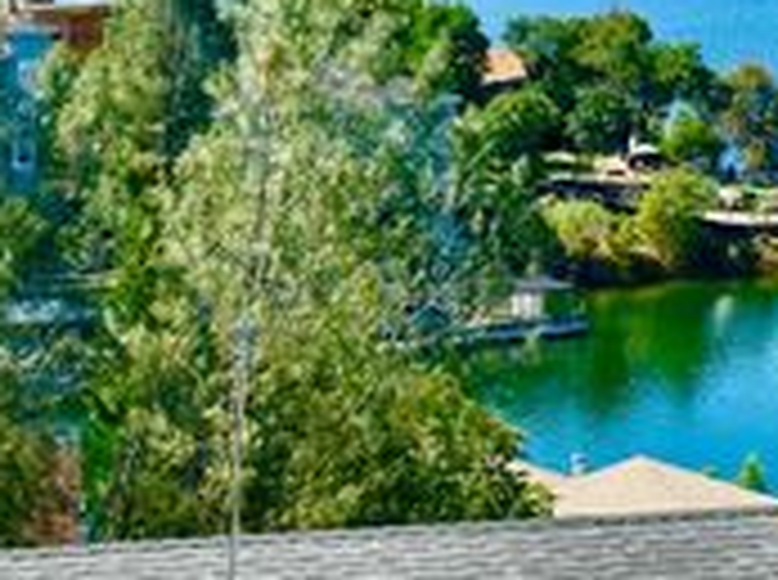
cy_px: -43
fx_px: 3118
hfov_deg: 14.1
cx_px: 675
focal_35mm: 139
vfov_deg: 10.5
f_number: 1.78
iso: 64
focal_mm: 6.86
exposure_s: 1/3731
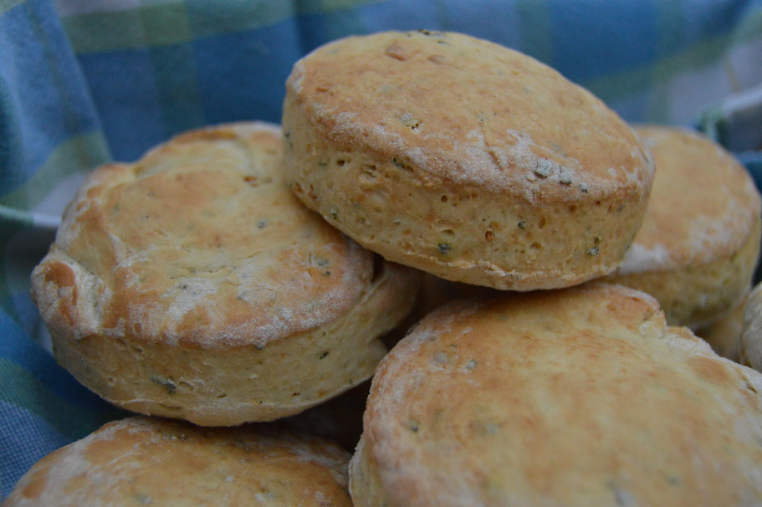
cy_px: 254
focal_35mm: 45
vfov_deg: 29.8
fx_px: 952
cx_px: 381
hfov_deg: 43.6
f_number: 4.2
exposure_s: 1/60
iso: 2500
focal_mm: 30
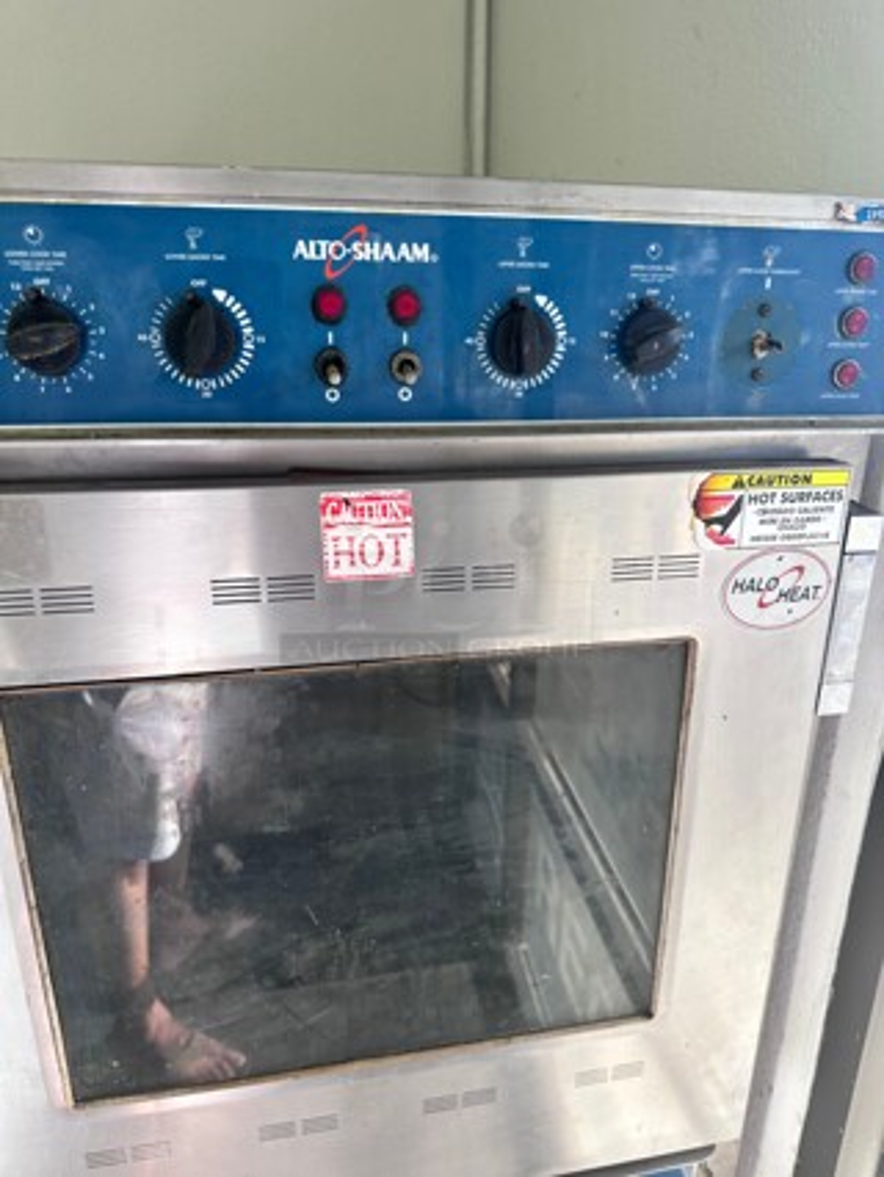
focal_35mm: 24
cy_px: 588
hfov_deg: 56.9
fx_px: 816
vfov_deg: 71.6
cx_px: 442
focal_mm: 6.86
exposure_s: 1/60
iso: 125
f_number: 1.78
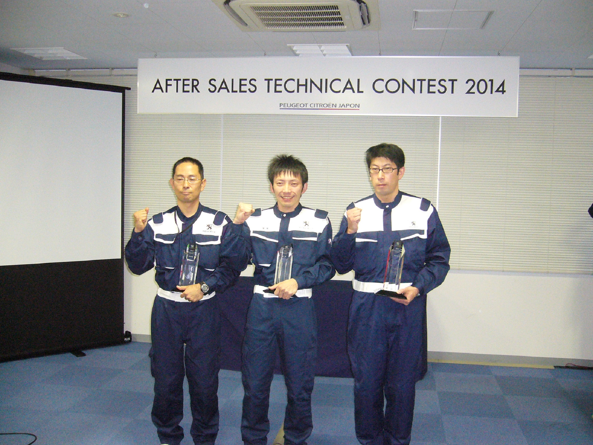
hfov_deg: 52.6
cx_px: 296
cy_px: 222
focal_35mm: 35
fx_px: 600
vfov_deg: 40.7
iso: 400
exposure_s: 1/60
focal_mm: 5.8
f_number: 2.8
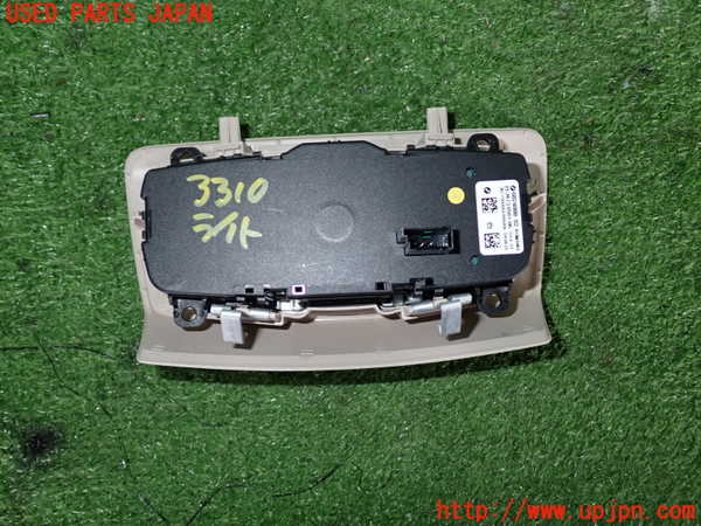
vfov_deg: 44.2
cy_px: 263
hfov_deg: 56.8
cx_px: 350
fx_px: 648
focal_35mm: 32
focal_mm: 5.79
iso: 250
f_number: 7.1
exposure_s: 1/30
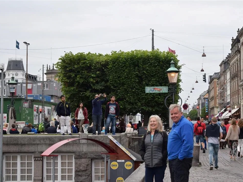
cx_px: 130
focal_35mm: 90
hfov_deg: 21.9
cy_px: 91
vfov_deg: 16.5
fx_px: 629
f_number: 5.6
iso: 400
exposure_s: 1/80
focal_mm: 55
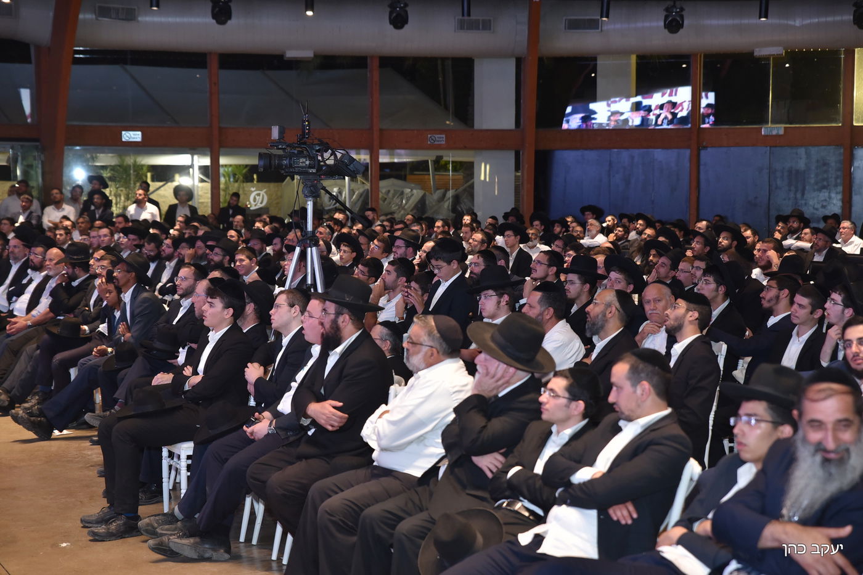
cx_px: 432
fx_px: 1678
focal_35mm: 70
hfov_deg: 28.8
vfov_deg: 19.5
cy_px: 288
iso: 1600
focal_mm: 70
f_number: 5
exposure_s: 1/125
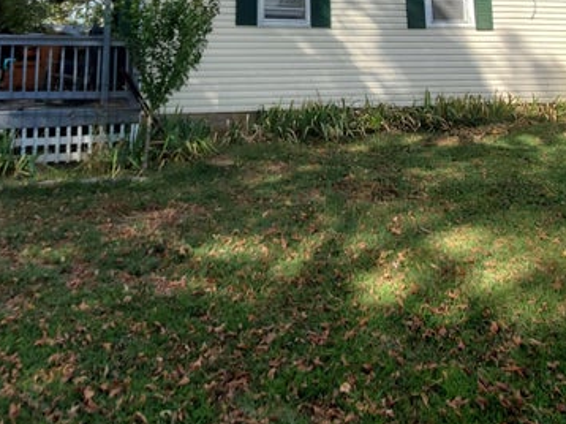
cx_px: 235
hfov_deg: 58.0
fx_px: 507
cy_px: -35
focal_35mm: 31
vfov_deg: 38.2
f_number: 2.2
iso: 50
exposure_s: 1/788
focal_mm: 1.8
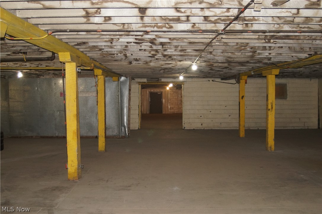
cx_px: 161
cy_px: 107
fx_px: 375
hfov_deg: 46.4
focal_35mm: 42
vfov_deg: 31.8
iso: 800
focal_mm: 28
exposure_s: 1/60
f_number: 4
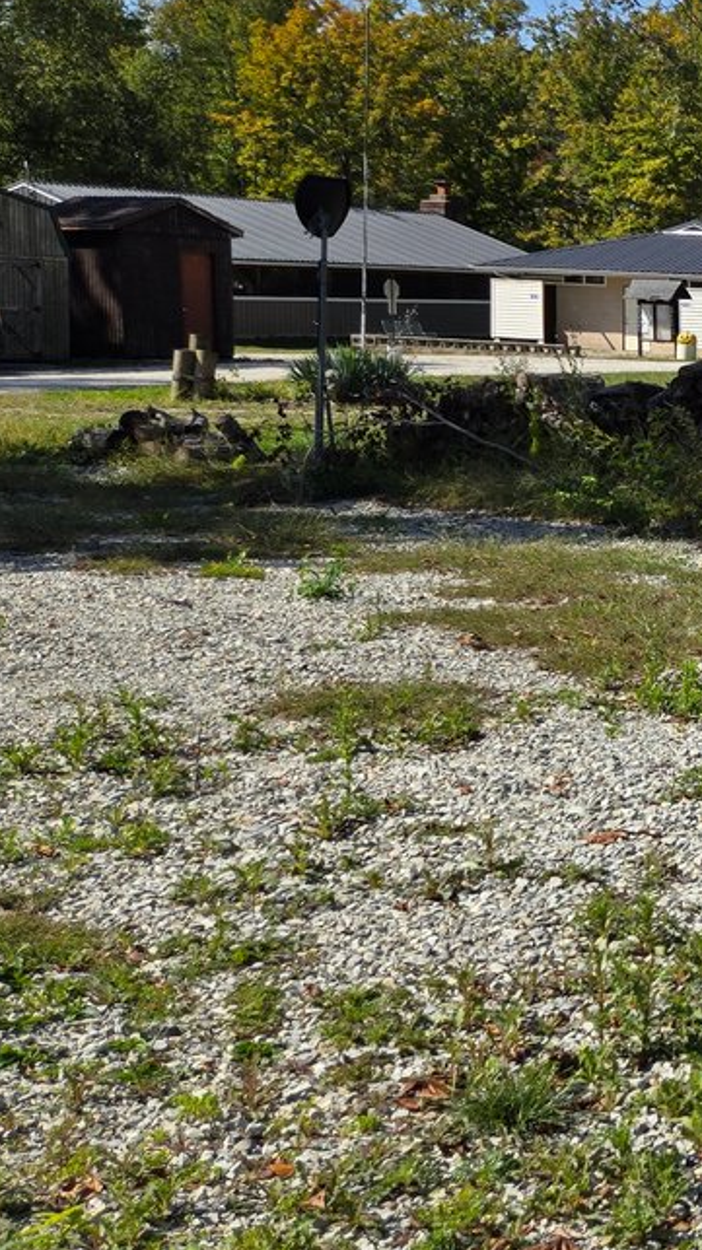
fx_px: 1955
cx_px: 1360
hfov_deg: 16.2
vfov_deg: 35.4
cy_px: 520
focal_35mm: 59
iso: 25
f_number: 1.8
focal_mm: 5.4
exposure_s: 1/2066
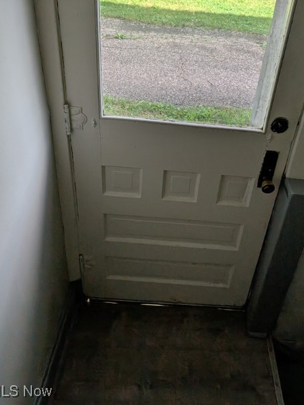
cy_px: 145
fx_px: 363
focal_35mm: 31
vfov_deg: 57.4
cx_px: 182
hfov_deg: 45.3
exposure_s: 1/929
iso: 15
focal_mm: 6.9
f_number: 1.68
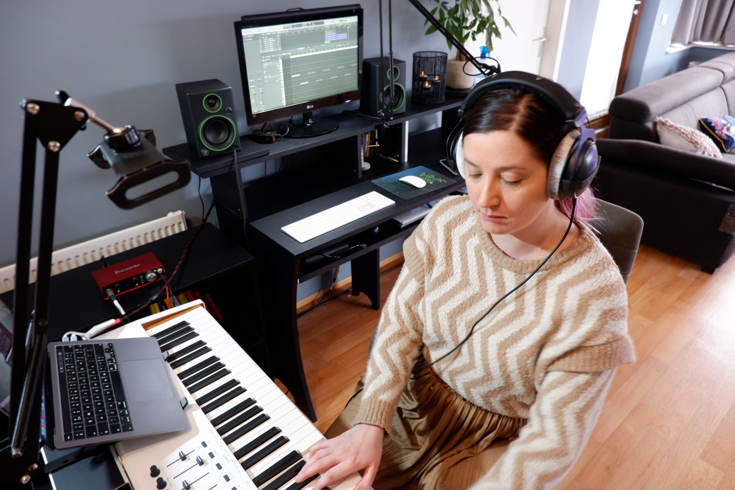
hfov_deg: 76.1
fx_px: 470
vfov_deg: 55.1
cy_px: 245
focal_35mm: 23
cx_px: 368
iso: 200
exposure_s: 1/5.3
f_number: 3.5
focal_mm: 15
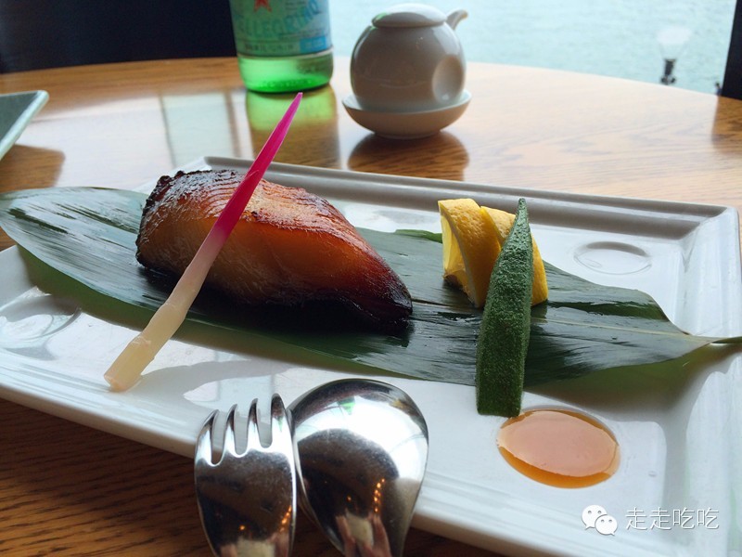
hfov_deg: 60.0
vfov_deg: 46.8
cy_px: 278
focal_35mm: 30
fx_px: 643
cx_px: 371
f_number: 2.2
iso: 32
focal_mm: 4.12
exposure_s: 1/373
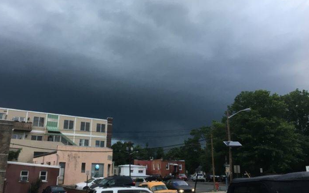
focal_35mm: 35
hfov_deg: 55.2
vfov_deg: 36.1
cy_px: 79
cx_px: 136
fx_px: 295
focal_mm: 4.15
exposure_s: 1/40
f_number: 2.2
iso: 25
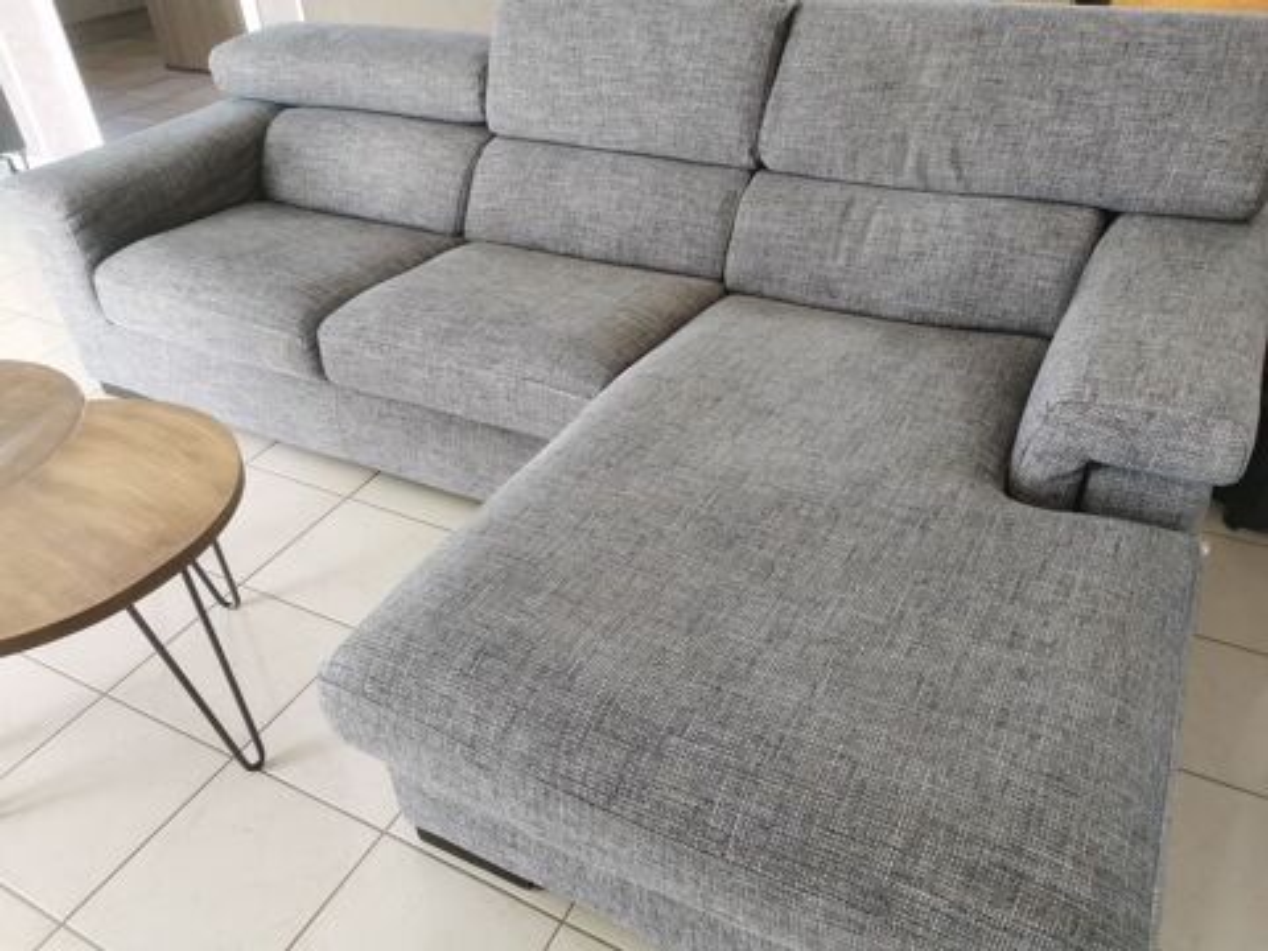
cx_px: 634
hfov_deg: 65.3
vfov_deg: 51.4
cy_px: 476
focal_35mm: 27
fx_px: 989
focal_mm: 5.58
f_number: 1.8
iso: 200
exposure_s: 1/50
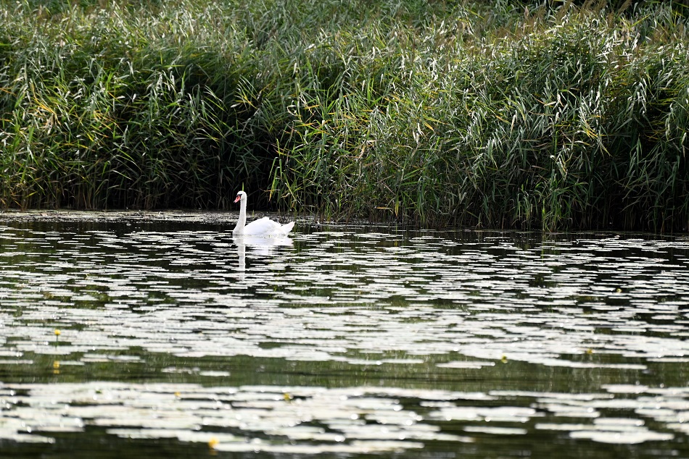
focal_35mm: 300
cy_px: 230
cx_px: 344
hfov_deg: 6.9
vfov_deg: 4.6
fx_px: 5743
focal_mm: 300
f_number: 5.6
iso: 400
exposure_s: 1/800
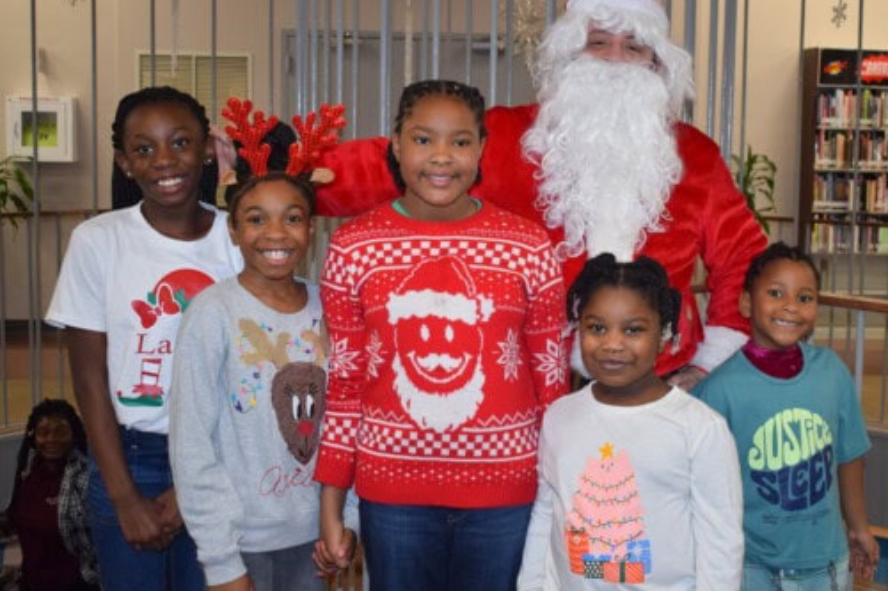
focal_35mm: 54
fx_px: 1331
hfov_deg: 36.8
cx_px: 504
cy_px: 272
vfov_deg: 25.0
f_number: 5
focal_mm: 30
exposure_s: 1/100
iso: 800
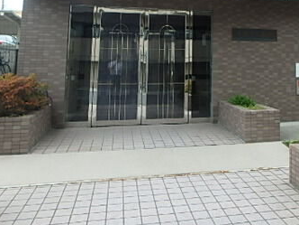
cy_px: 23
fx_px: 328
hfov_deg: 47.8
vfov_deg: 35.5
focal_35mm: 38
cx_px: 210
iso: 125
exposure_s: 1/160
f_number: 3.5
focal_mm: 3.7
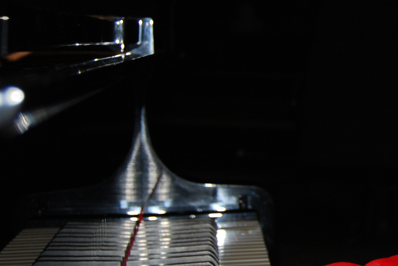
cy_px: 73
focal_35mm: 122
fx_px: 1350
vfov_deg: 11.2
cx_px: 379
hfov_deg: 16.5
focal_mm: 30
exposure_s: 1/60
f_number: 4.2
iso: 200
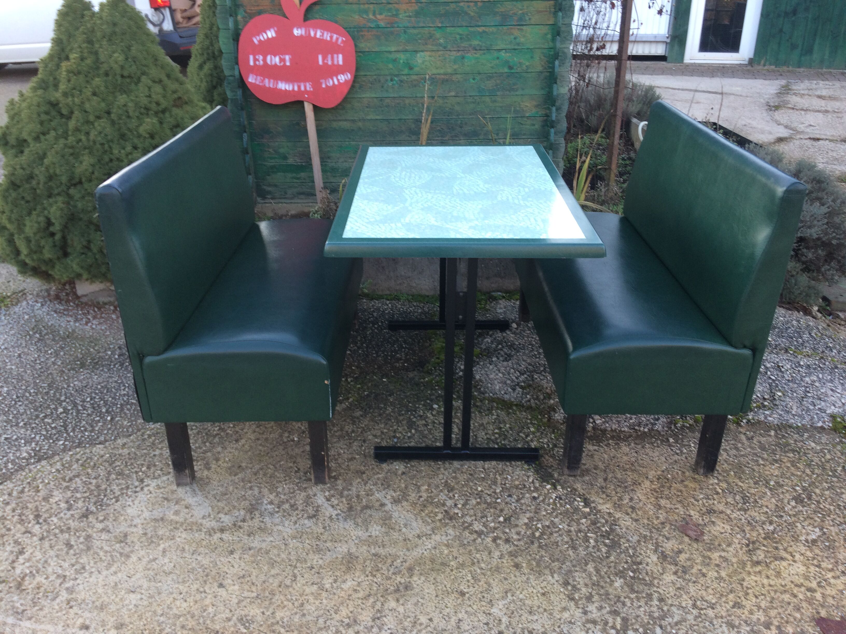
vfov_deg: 48.2
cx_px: 423
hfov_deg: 61.7
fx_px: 709
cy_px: 317
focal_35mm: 29
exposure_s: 1/50
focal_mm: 4.15
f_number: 2.2
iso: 32
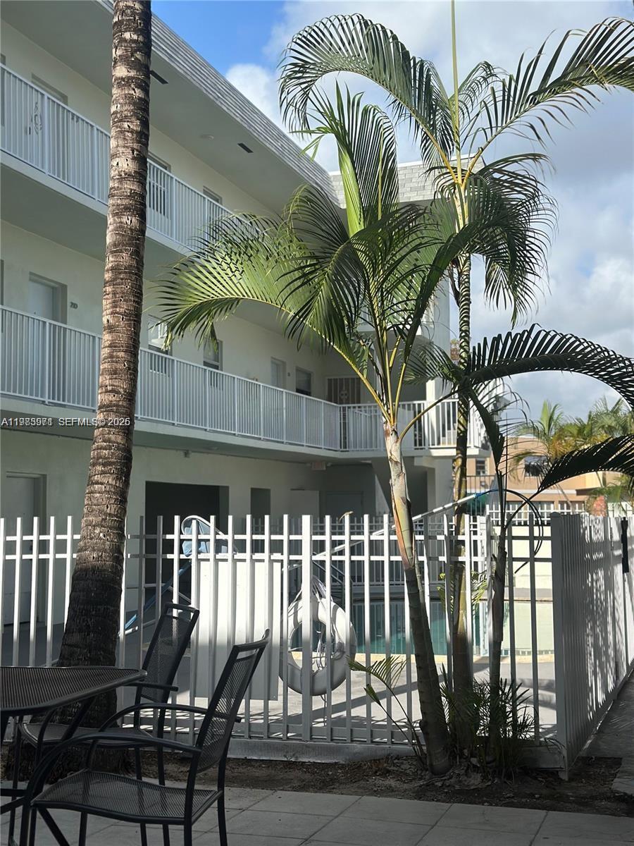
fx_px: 1172
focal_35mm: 48
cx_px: 317
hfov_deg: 30.3
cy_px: 423
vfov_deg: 39.7
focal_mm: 6.86
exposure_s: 1/5556
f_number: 1.78
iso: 100
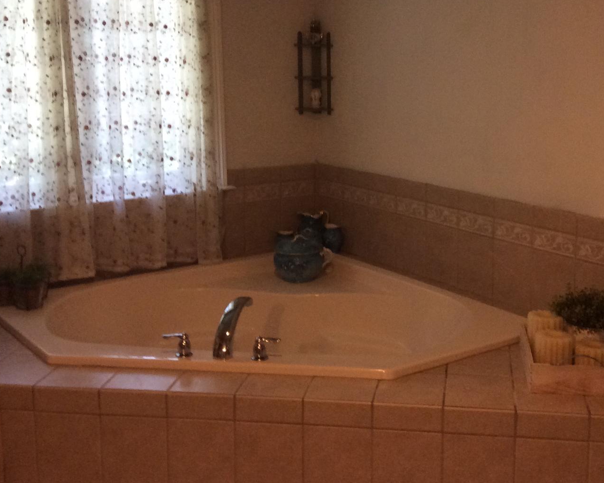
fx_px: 894
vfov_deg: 30.1
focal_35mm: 50
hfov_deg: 37.1
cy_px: 184
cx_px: 372
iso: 125
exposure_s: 1/24
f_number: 2.4
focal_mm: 3.3
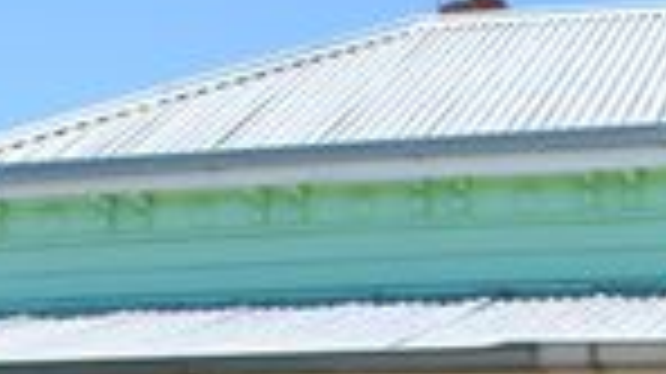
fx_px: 1588
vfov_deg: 12.4
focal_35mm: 90
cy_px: 642
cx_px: 562
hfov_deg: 23.2
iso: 100
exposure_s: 1/200
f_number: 7.1
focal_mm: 18
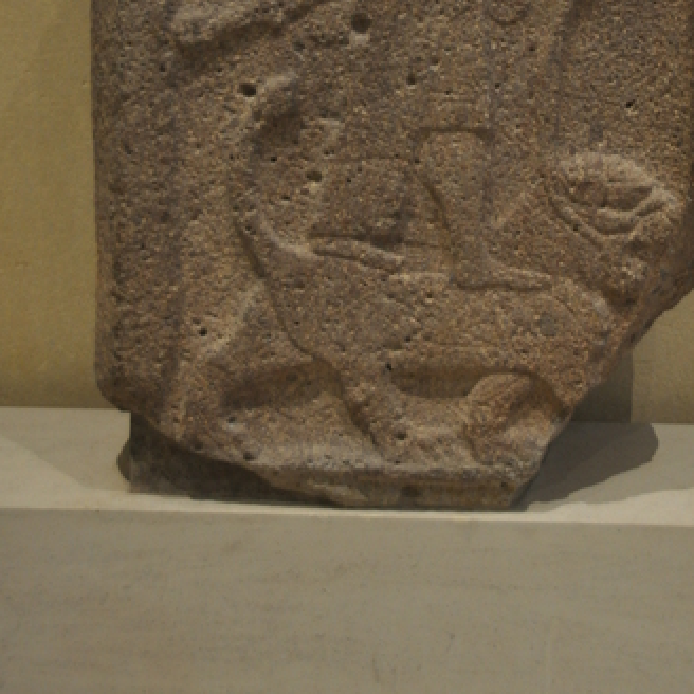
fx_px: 1633
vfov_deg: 23.2
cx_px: 409
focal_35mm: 72
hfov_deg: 24.0
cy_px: 30
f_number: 4
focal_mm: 28
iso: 800
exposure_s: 1/30
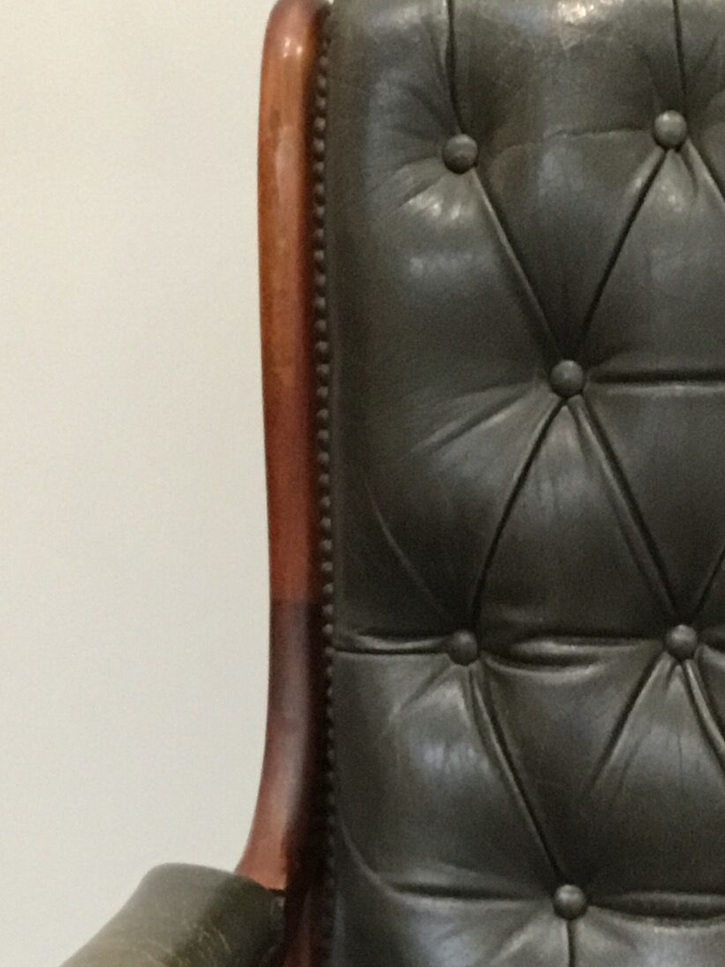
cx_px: 697
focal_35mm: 92
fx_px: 2569
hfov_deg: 15.8
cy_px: 1183
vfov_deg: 19.9
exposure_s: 1/20
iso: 200
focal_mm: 3.3
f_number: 2.4
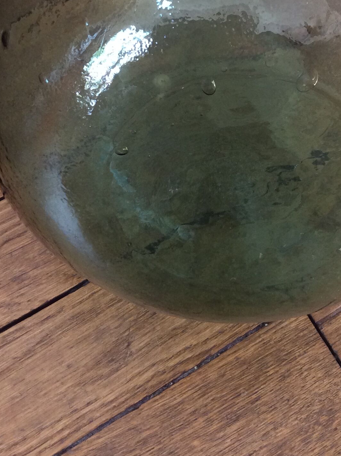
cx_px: 243
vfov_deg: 32.0
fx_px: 764
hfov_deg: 25.0
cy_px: 65
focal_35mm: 58
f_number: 2.4
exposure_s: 1/25
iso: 100
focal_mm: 3.3
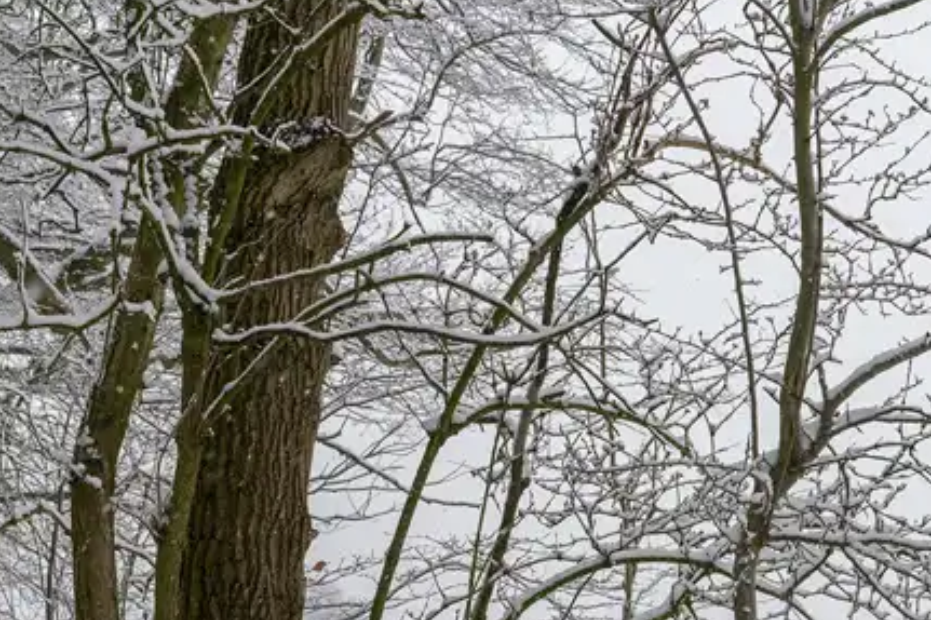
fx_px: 2016
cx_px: 460
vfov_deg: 16.6
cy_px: 782
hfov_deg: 26.0
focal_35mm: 78
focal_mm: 28
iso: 125
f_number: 7.1
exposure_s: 1/200
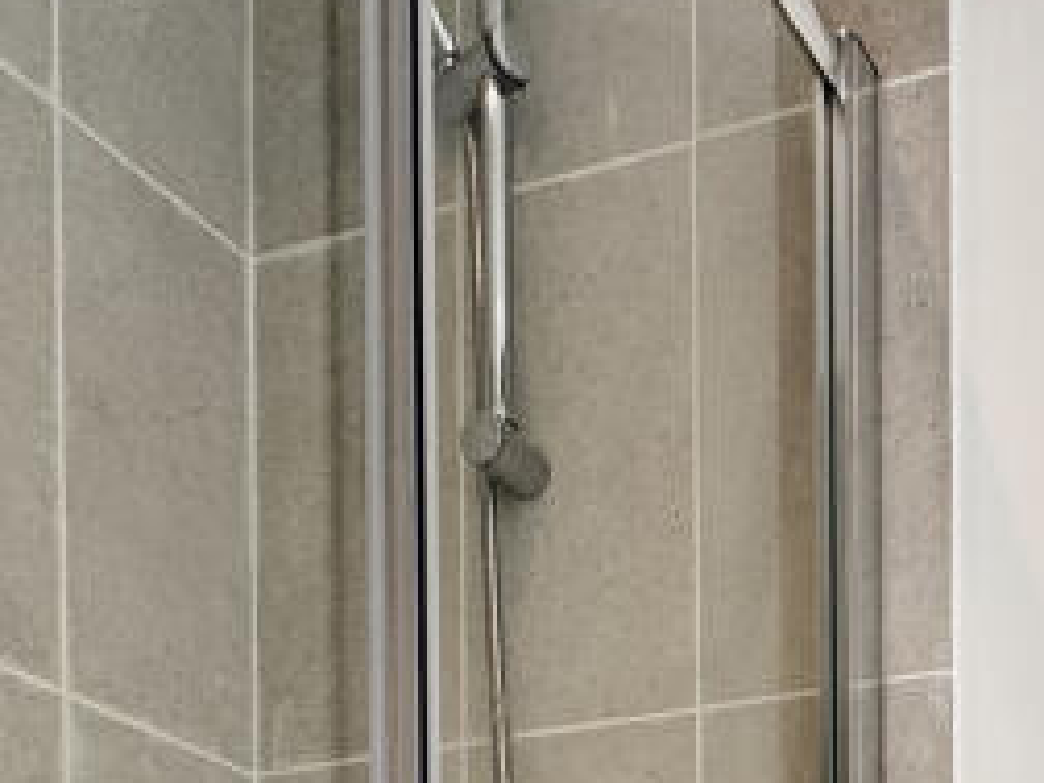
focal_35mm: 57
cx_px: 1094
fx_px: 1719
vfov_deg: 19.1
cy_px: 1433
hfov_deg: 30.8
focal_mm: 2.22
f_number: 2.2
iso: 40
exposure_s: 1/99
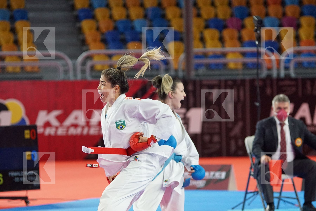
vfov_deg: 6.8
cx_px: 158
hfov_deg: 10.2
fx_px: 1777
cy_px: 106
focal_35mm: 202
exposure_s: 1/1600
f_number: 2.8
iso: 3200
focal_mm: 135
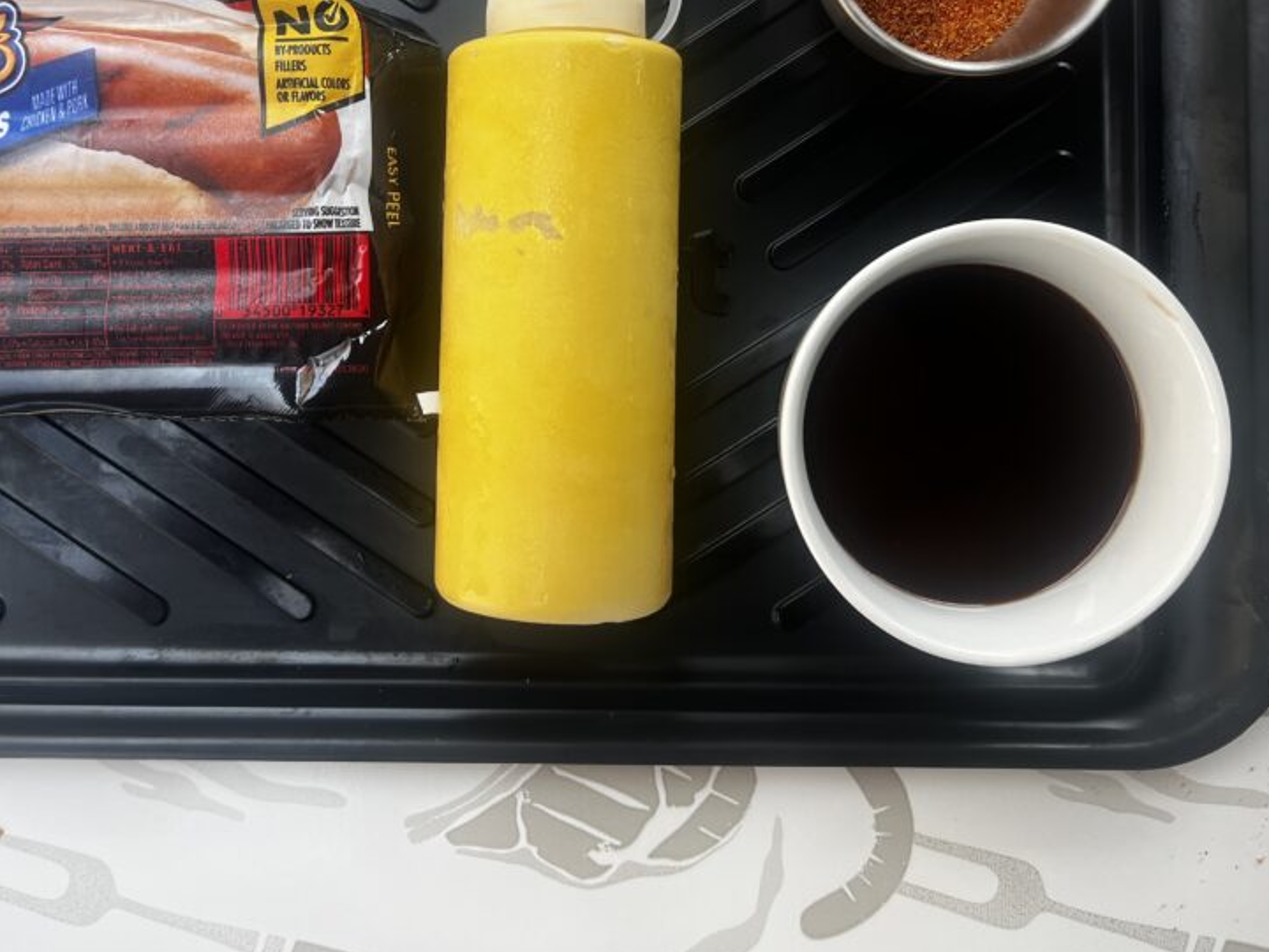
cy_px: 282
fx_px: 1356
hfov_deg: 49.7
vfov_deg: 38.0
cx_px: 478
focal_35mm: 37
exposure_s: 1/572
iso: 50
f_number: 1.5
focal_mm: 5.7
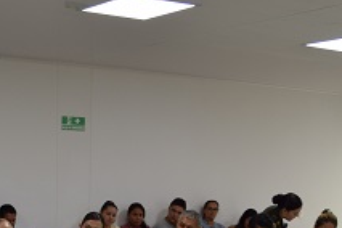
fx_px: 722
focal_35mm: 76
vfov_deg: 16.7
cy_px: 316
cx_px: 31
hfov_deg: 25.8
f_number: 4.5
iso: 400
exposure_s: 1/80
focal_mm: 18
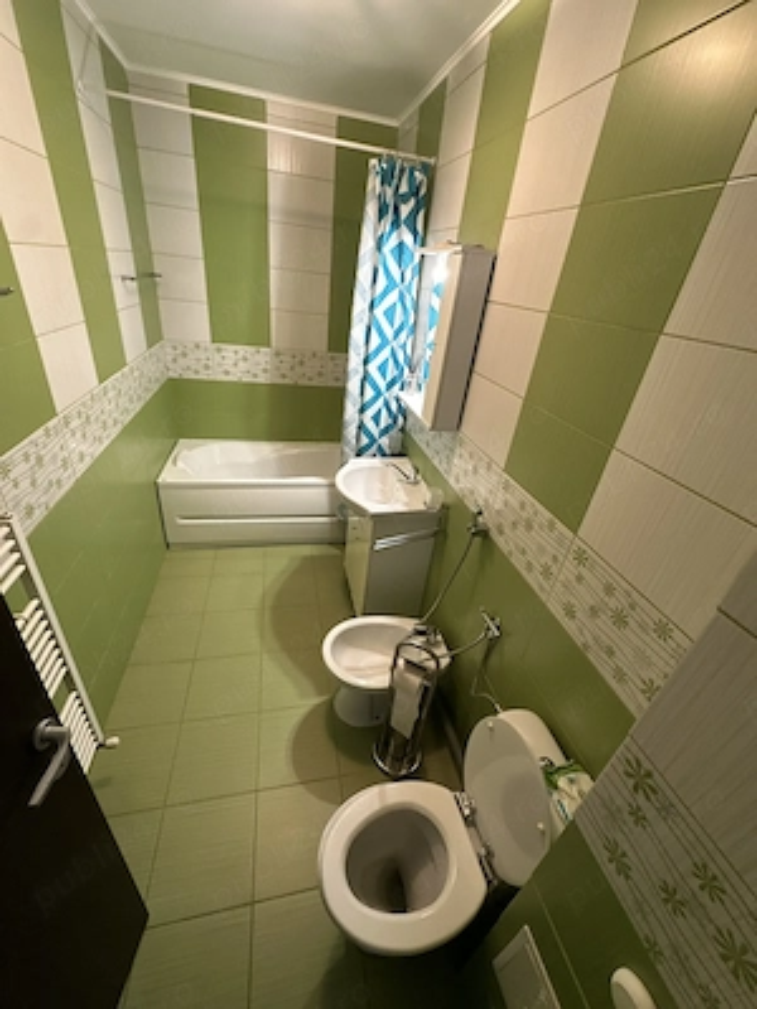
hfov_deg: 85.7
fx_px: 408
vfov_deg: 102.1
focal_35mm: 14
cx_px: 378
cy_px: 504
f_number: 2.2
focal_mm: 2.22
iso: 250
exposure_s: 1/50
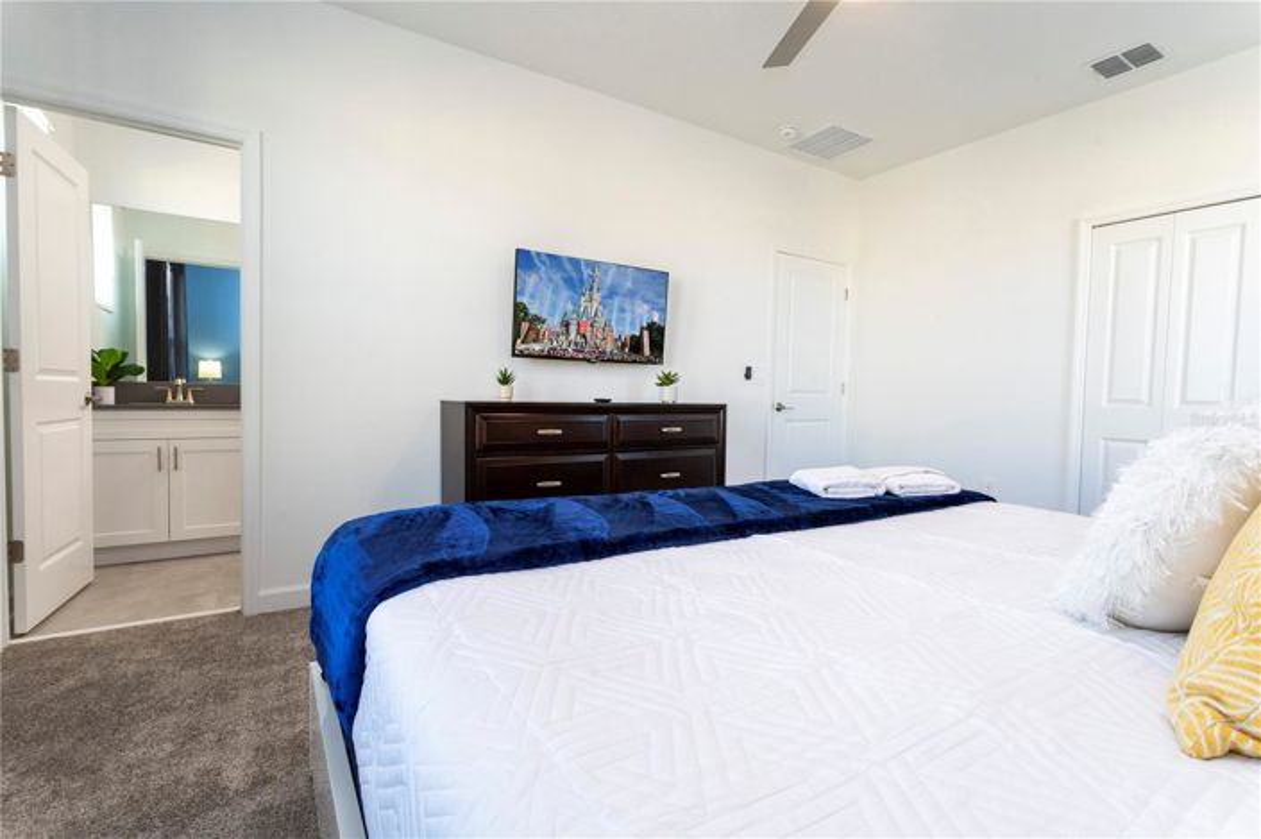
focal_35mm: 17
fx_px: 595
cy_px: 420
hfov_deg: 93.3
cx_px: 630
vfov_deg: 70.4
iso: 1000
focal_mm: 17
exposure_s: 1/25
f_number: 11
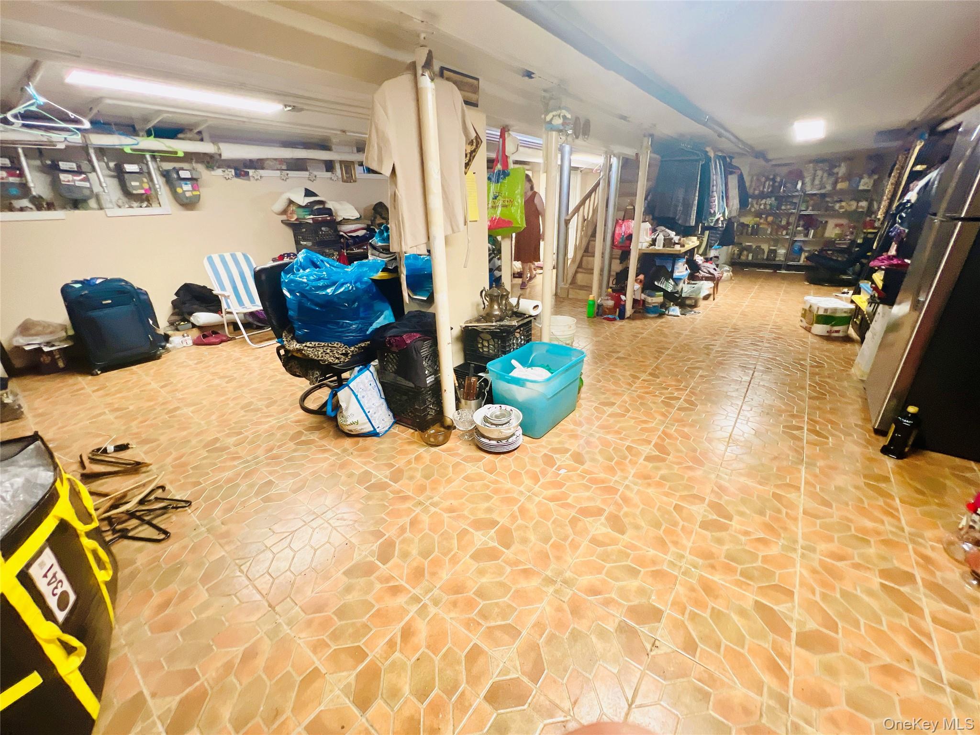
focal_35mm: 13
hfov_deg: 106.2
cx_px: 490
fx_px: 368
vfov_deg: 89.9
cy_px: 368
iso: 250
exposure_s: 1/60
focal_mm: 1.57
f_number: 1.8
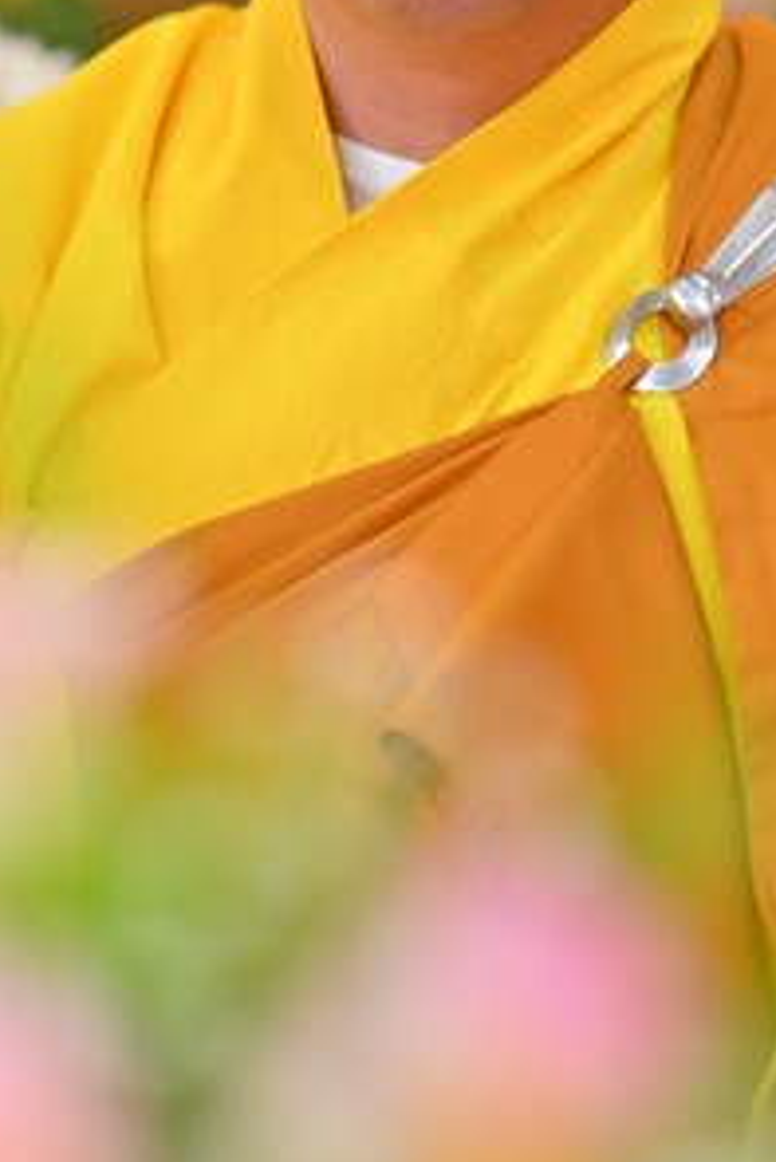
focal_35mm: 187
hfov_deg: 7.4
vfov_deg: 10.9
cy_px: 126
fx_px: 6039
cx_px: 345
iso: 125
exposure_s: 1/80
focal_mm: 85
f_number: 2.5
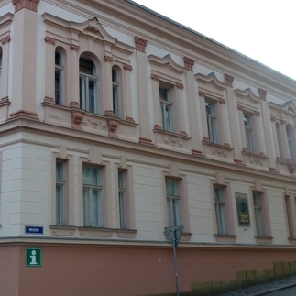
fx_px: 406
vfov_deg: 40.0
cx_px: 60
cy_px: 152
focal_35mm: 42
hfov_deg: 38.6
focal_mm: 4.3
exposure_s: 1/400
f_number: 4
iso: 100
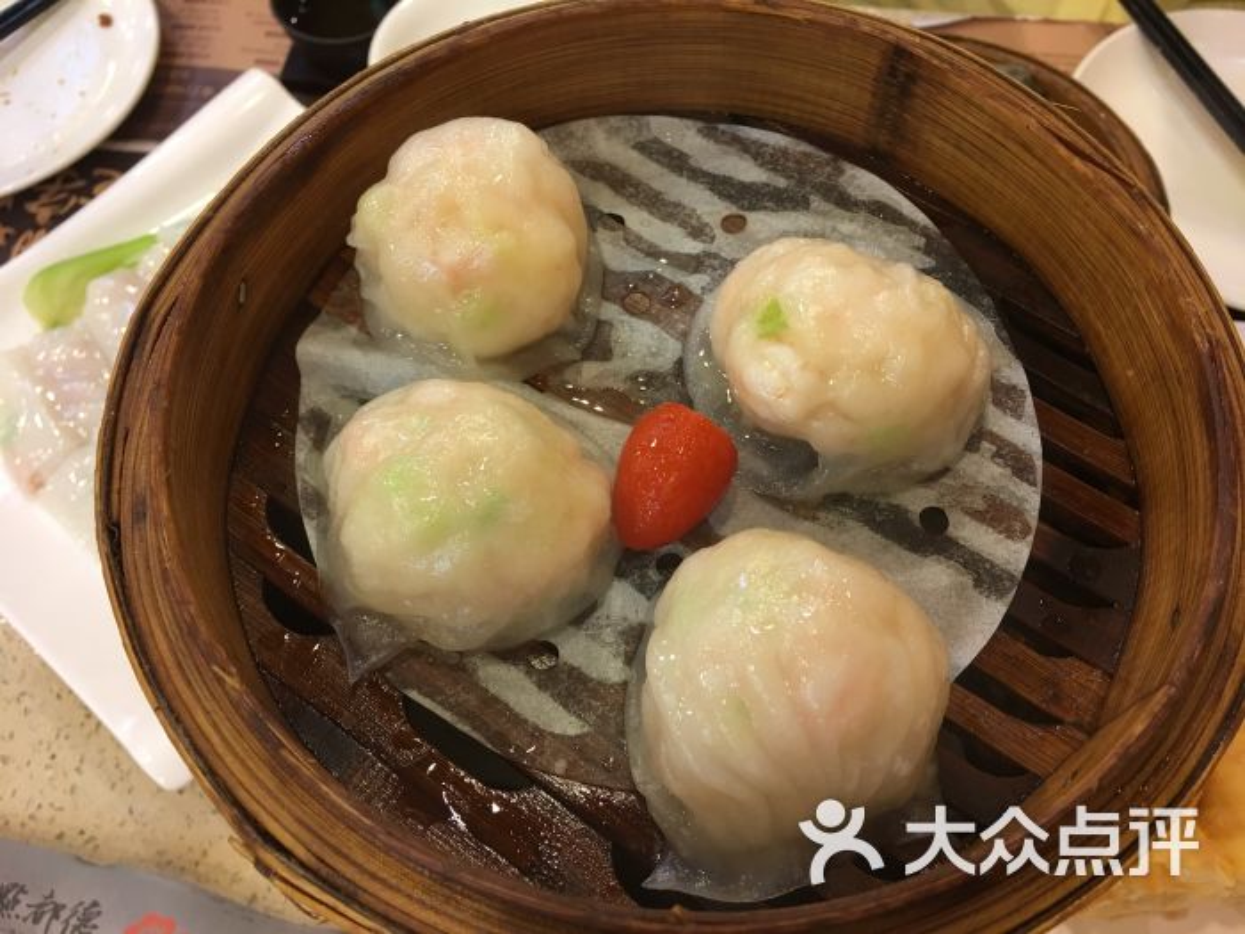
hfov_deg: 61.7
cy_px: 467
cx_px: 622
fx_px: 1043
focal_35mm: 29
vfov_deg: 48.2
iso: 50
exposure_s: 1/17
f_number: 2.2
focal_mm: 4.15
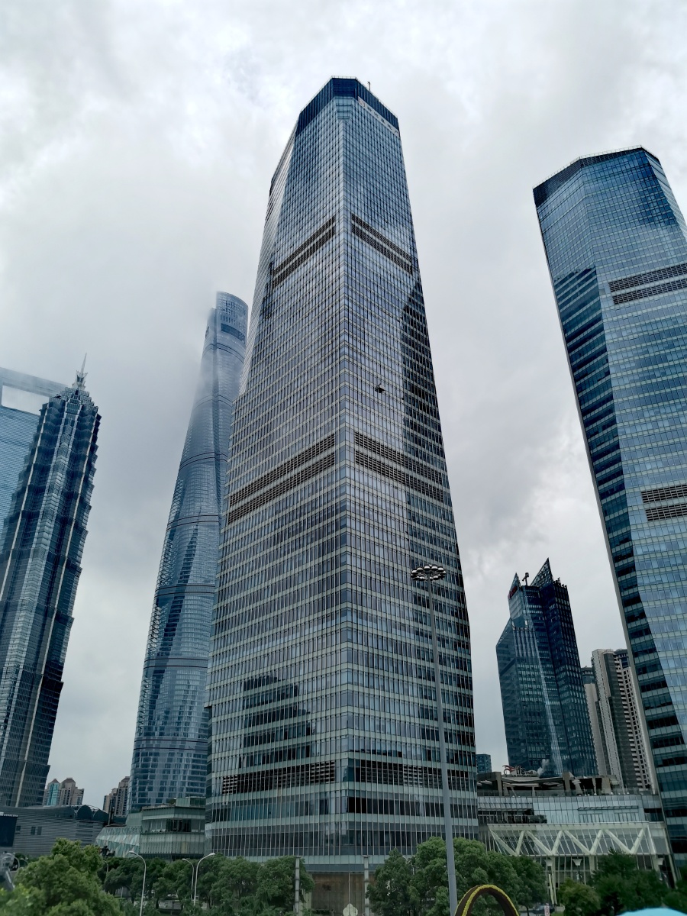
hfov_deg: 53.1
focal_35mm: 26
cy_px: 458
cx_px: 344
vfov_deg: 67.3
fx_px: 688
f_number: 1.4
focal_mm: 4.66
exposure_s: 1/5025
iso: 50
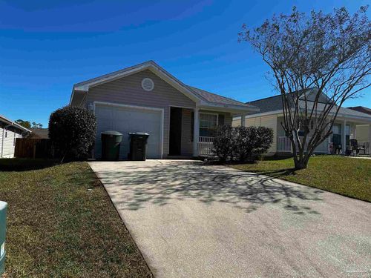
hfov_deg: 71.6
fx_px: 257
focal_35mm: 24
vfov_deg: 56.8
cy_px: 139
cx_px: 186
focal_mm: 6.86
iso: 80
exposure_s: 1/4762
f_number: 1.78
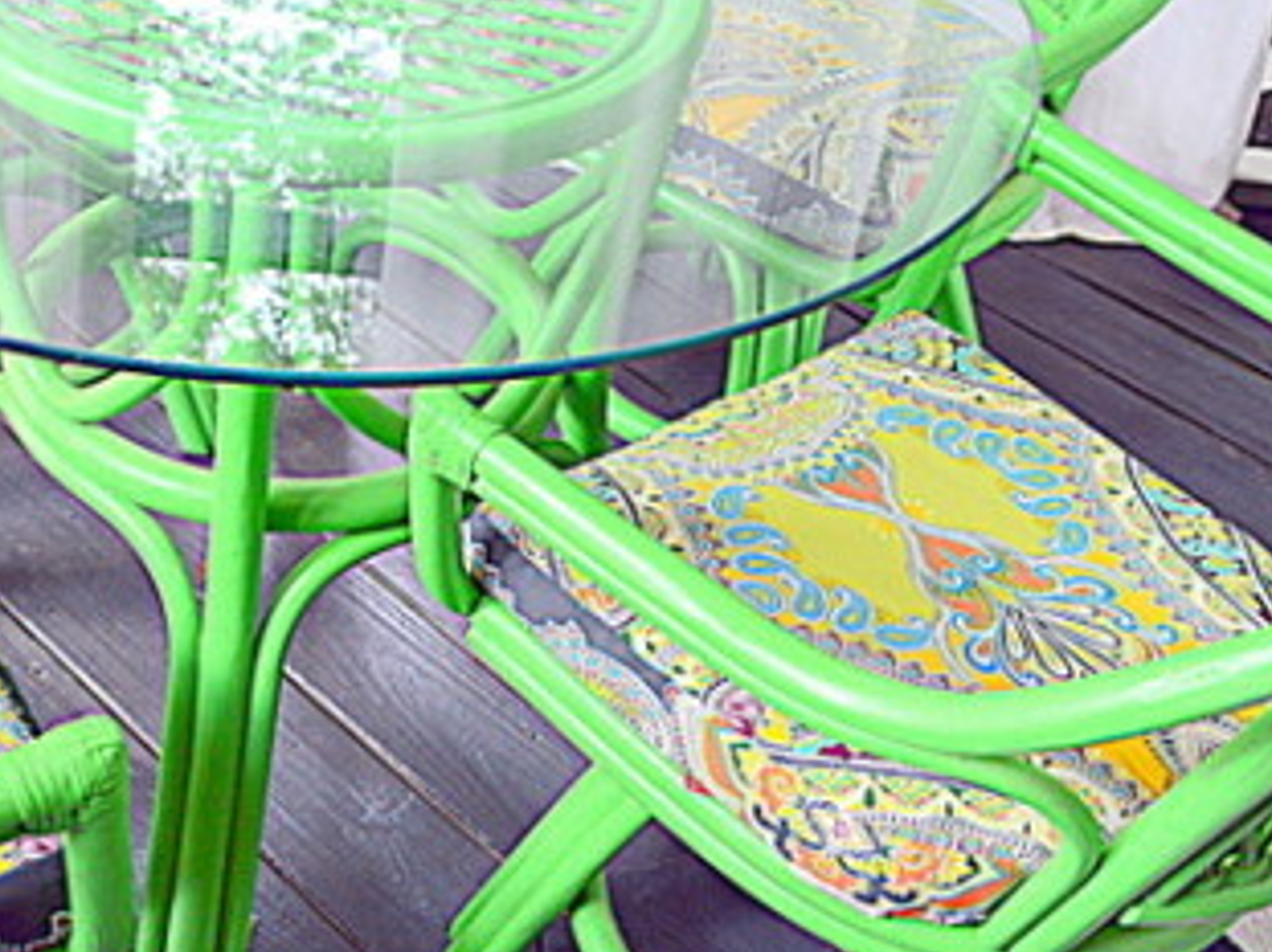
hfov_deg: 37.4
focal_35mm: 50
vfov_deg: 28.8
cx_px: 344
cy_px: 288
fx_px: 1837
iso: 360
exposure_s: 1/30
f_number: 3.5
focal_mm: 18
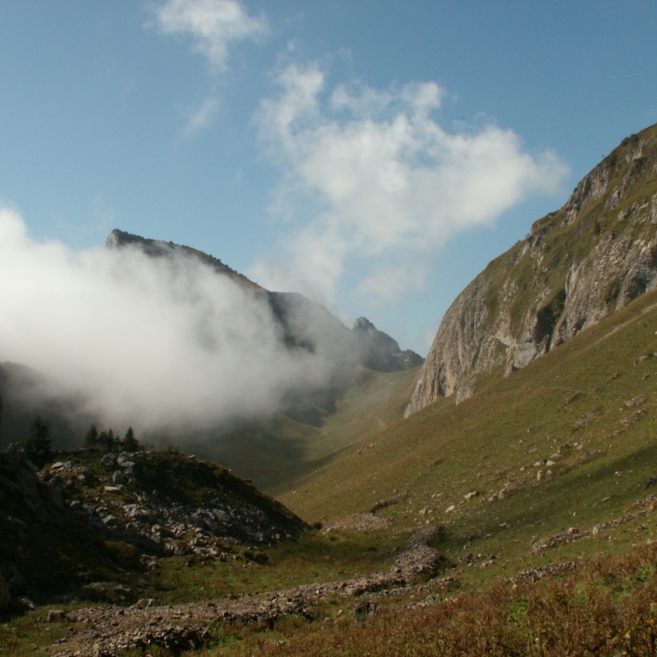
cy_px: 334
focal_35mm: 42
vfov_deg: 40.0
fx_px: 902
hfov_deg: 40.0
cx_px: 328
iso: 50
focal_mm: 5.86
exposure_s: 1/200
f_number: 8
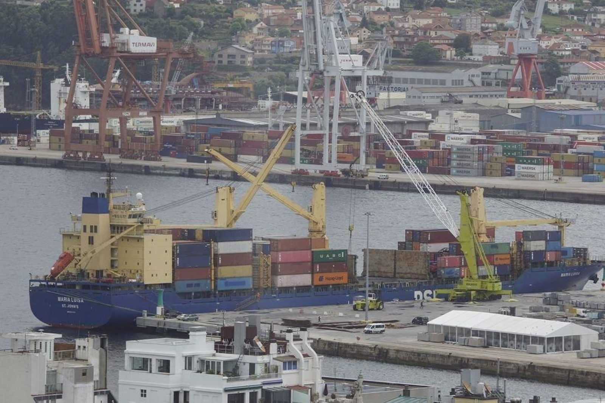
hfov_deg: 6.9
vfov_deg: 4.6
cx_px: 302
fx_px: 5040
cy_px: 202
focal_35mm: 300
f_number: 5
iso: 125
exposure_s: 1/320
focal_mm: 200
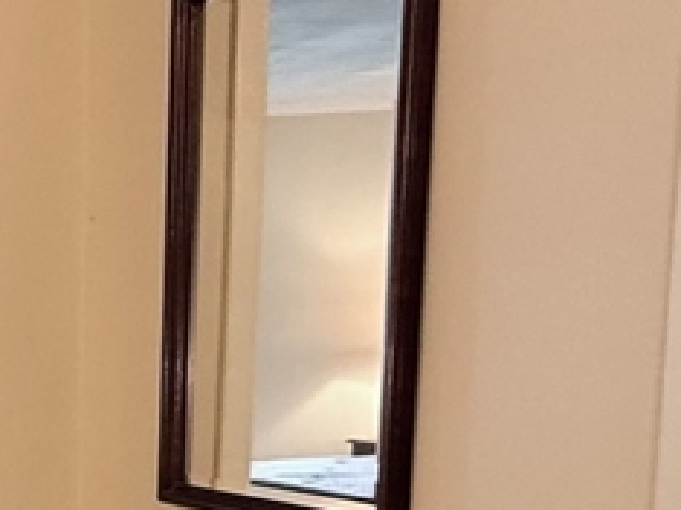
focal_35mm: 61
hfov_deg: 20.4
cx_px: -597
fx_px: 1199
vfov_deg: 23.1
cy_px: 507
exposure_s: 1/60
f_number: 2.2
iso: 200
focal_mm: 2.22
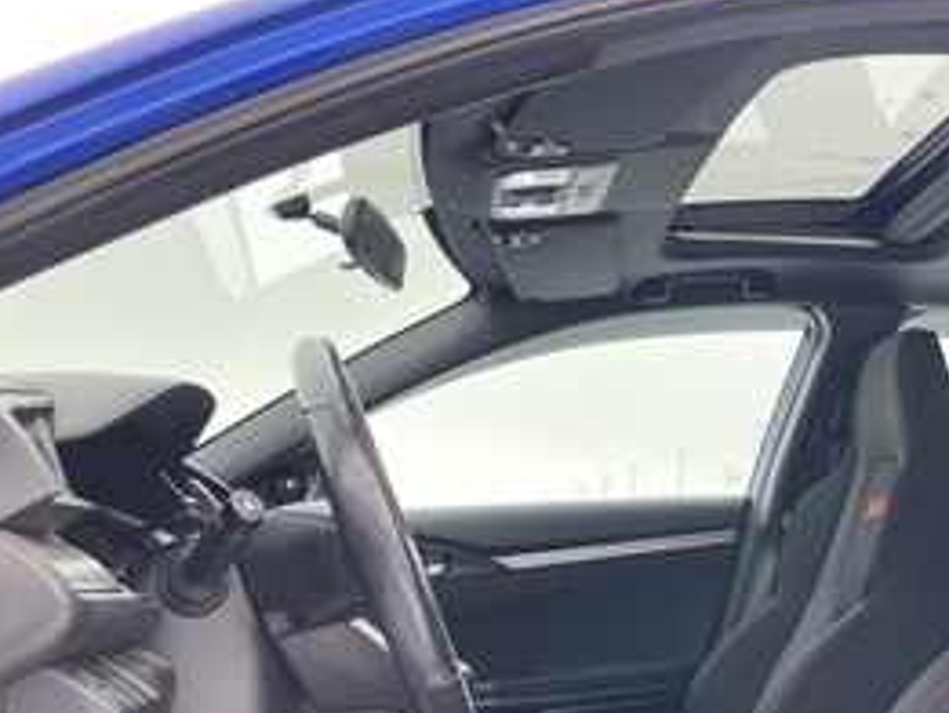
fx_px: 1234
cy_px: 526
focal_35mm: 45
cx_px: 673
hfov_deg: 41.2
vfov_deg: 31.7
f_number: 1.8
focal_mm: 3.99
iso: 20
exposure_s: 1/131
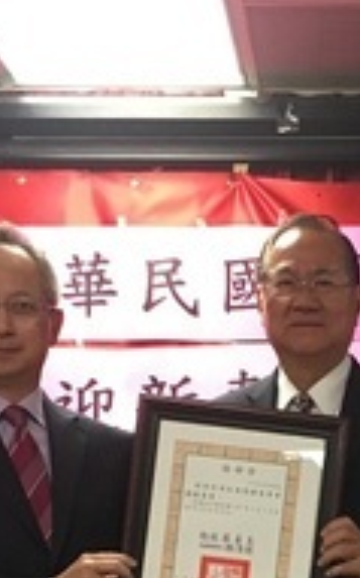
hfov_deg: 12.8
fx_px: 1573
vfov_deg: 19.8
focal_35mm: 100
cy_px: 652
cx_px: 390
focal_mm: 4.15
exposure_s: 1/30
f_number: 2.2
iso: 125
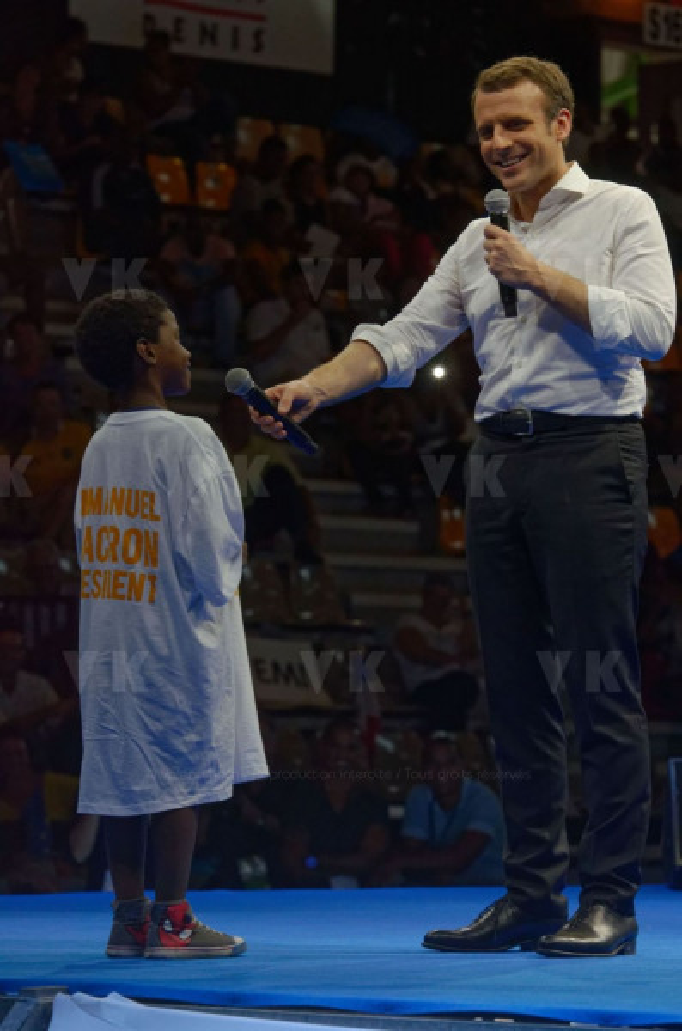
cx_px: 341
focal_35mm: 195
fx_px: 5570
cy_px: 516
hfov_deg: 7.0
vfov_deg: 10.6
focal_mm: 130
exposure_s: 1/100
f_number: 5.6
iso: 1000
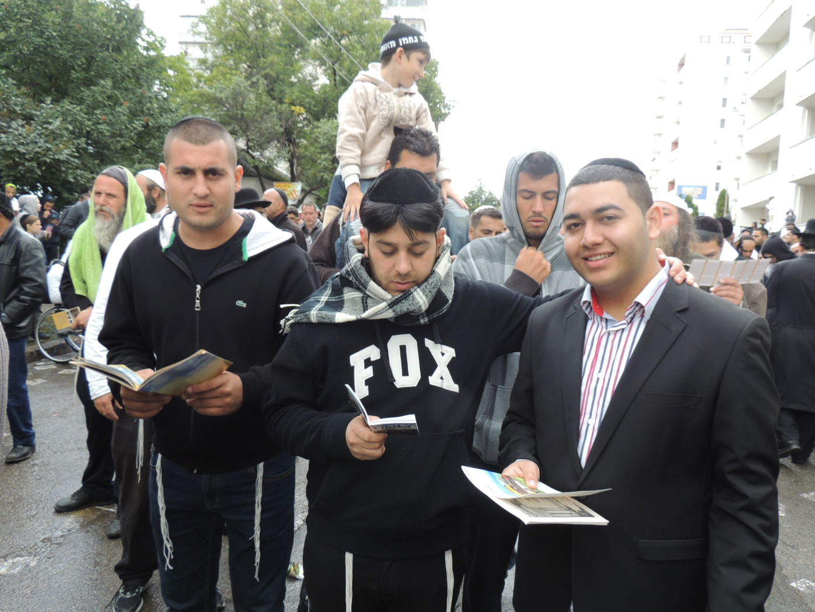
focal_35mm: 28
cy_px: 306
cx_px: 408
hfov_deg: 63.4
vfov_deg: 49.7
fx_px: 659
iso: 100
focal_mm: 4.9
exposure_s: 1/100
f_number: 3.1
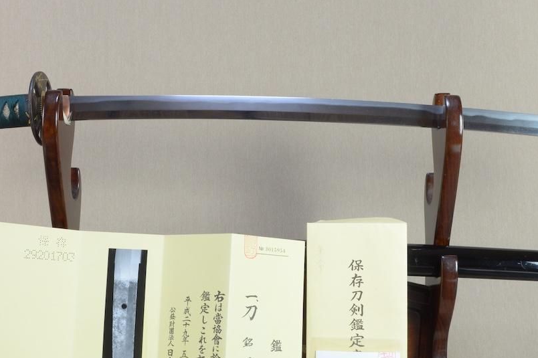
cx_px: 264
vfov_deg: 28.5
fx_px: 702
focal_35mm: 47
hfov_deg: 41.9
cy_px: 138
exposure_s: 1/2
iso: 400
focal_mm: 18
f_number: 11
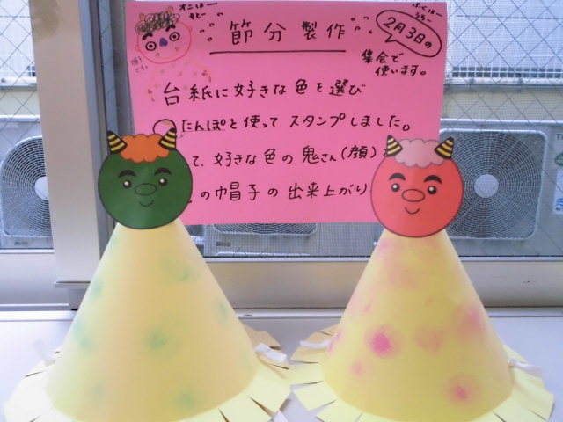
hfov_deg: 67.3
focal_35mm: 26
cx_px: 282
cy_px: 211
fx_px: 423
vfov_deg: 53.1
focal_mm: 4.6
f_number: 3.2
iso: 400
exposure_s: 1/60
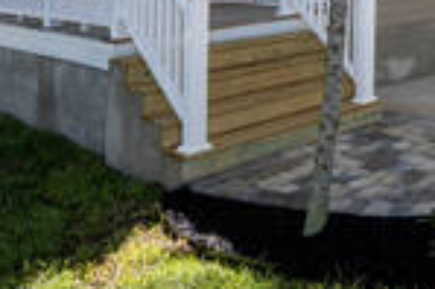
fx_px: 579
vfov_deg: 25.7
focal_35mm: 48
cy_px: -36
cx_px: 598
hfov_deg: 30.2
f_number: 11
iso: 250
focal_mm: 14
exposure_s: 1/60
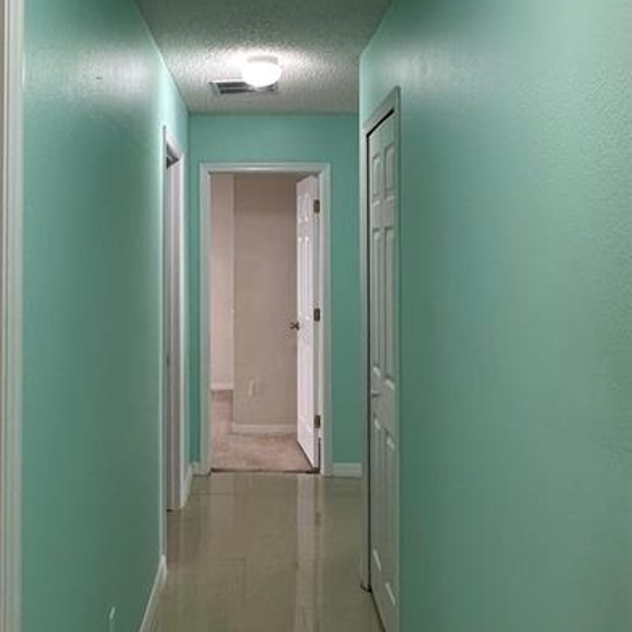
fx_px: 785
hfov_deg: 43.5
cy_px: 234
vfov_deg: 43.5
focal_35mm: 38
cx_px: 234
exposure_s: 1/120
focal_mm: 2.22
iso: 250
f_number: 2.2
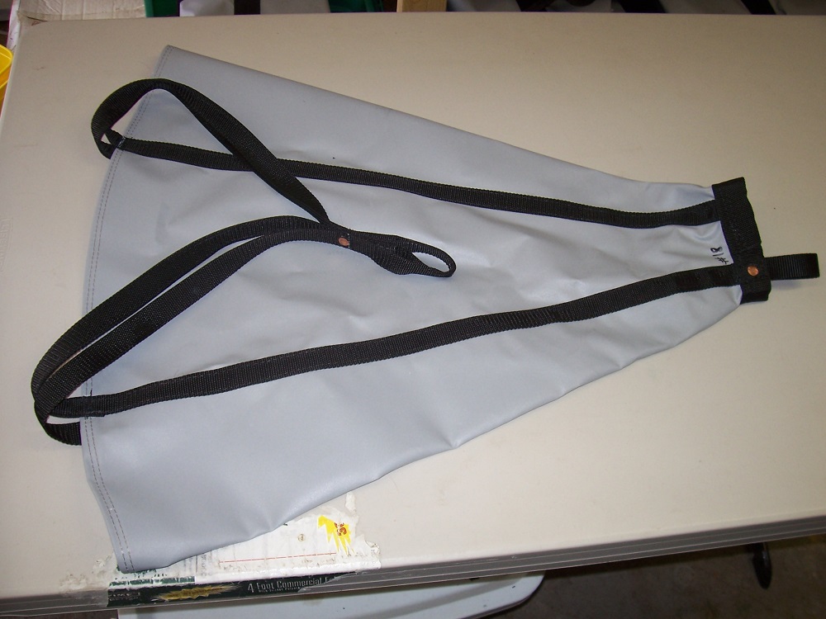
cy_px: 310
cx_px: 413
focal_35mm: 34
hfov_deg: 54.0
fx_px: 811
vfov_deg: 41.8
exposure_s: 1/60
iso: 80
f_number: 2.7
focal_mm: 5.6
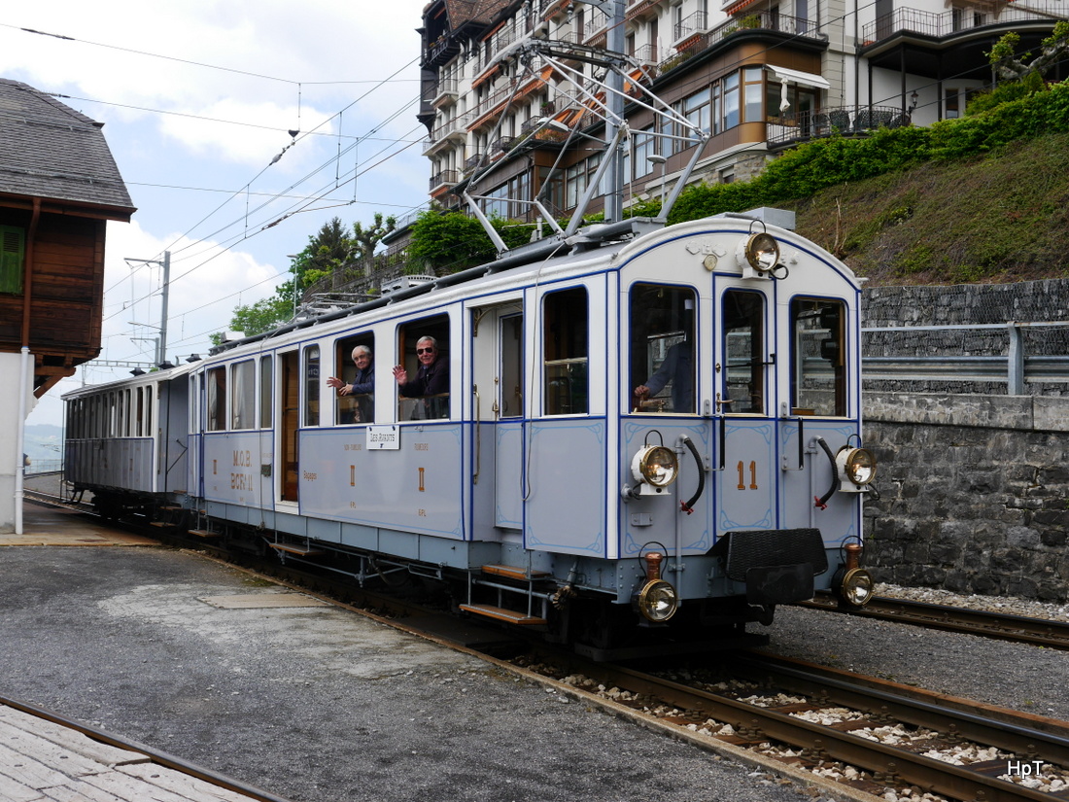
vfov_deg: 36.0
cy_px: 401
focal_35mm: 40
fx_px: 1235
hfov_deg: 46.8
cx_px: 534
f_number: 7.1
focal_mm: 20
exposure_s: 1/250
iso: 160
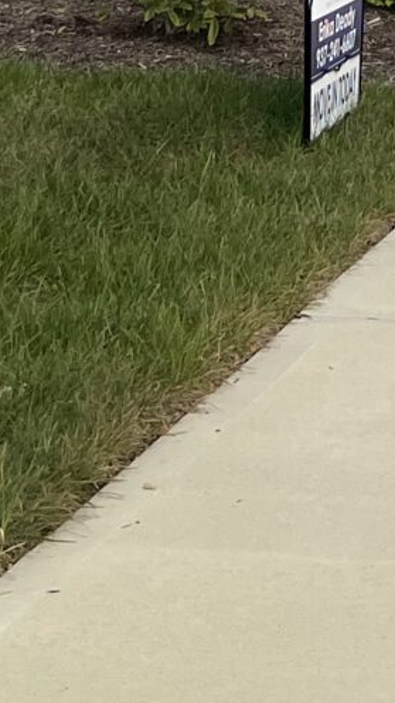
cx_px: 671
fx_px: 2723
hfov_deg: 8.1
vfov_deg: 13.2
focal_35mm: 146
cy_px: -576
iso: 50
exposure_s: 1/5882
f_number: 1.5
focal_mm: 5.7
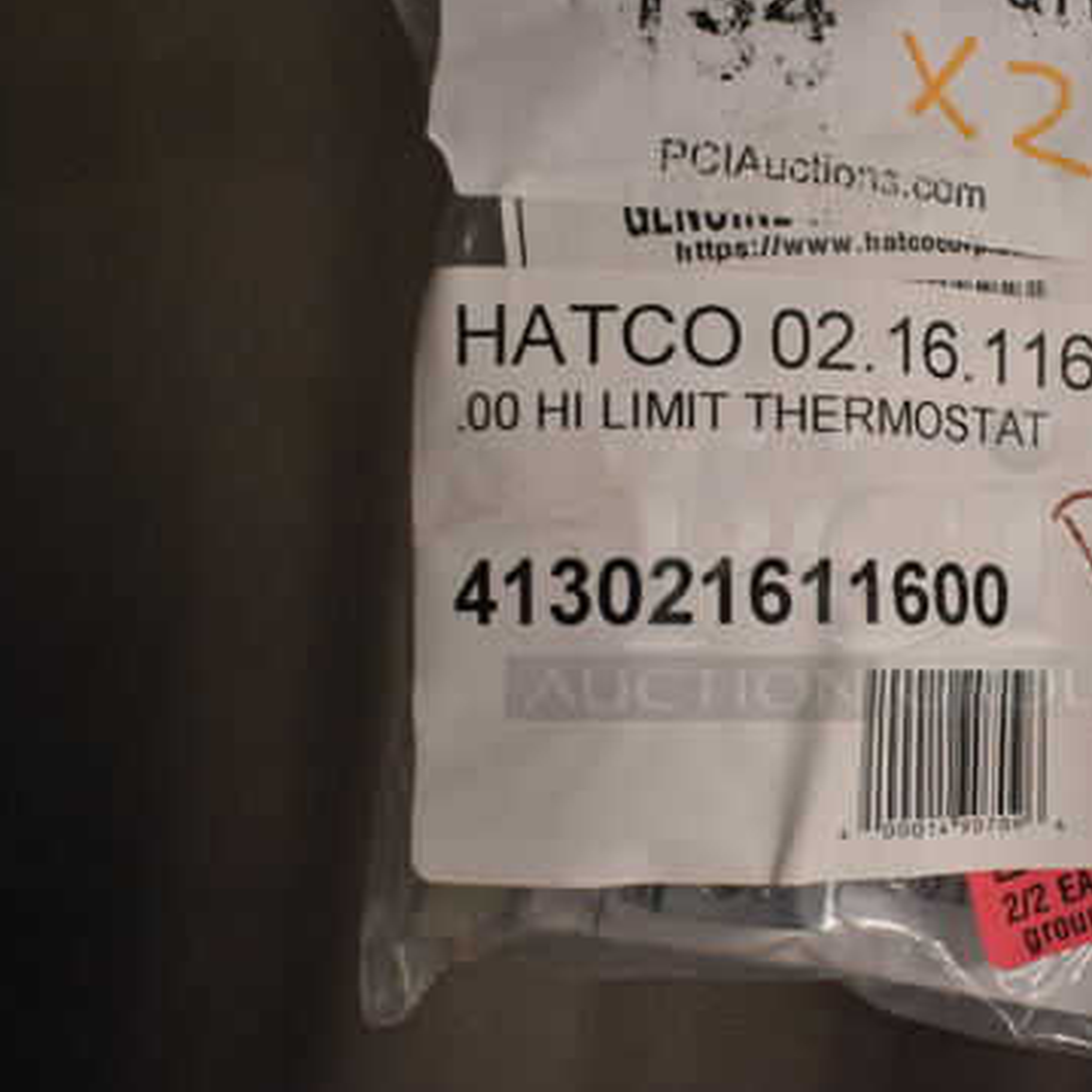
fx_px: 1392
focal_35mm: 39
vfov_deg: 42.8
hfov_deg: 41.3
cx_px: 846
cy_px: 560
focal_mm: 18
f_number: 3.5
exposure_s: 1/125
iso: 1250
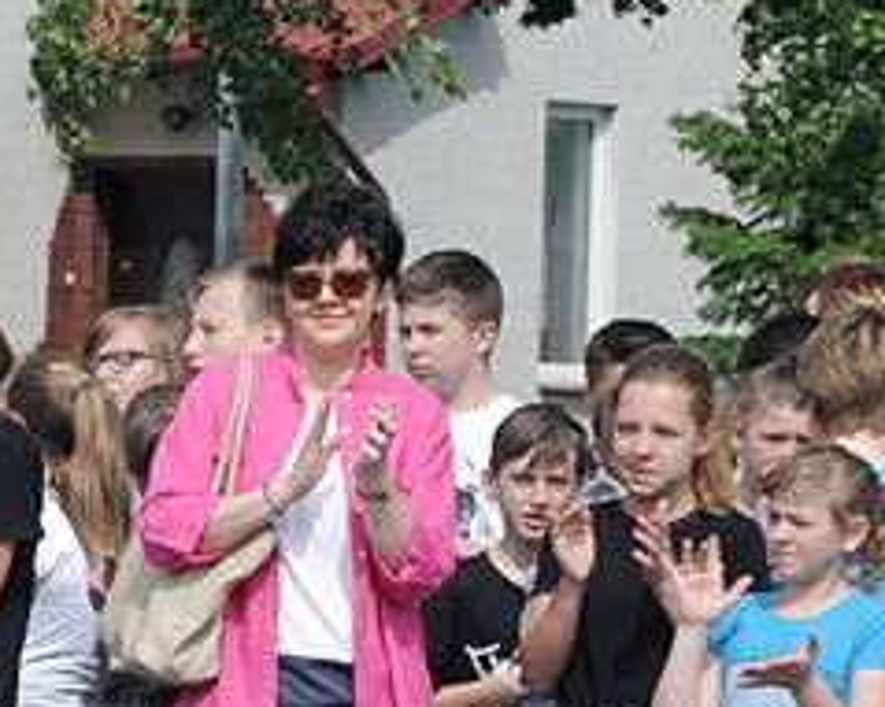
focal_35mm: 375
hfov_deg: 5.1
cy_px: 590
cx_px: -533
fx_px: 9809
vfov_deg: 4.1
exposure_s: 1/1250
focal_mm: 75
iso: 800
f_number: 9
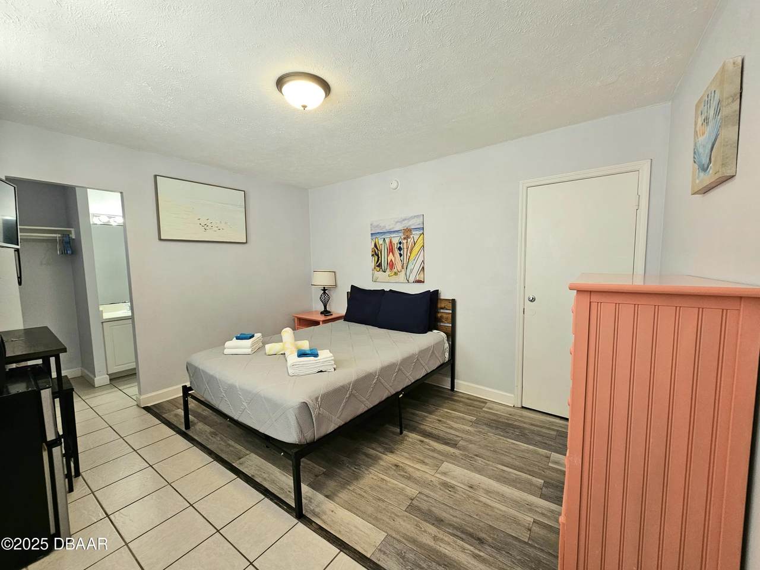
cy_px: 285
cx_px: 380
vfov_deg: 89.9
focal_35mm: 13
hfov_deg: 106.2
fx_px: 285
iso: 125
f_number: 2.2
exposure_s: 1/60.2
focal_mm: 2.2
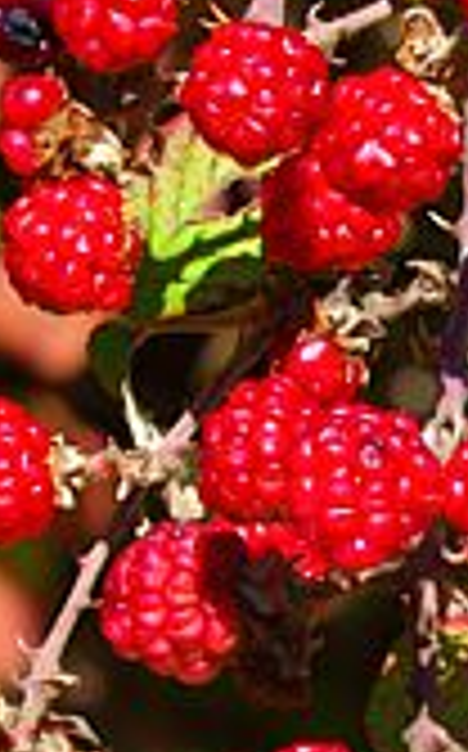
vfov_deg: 5.4
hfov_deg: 3.4
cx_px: 430
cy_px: 1045
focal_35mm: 387
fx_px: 7918
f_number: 13
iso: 200
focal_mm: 85
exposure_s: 1/160
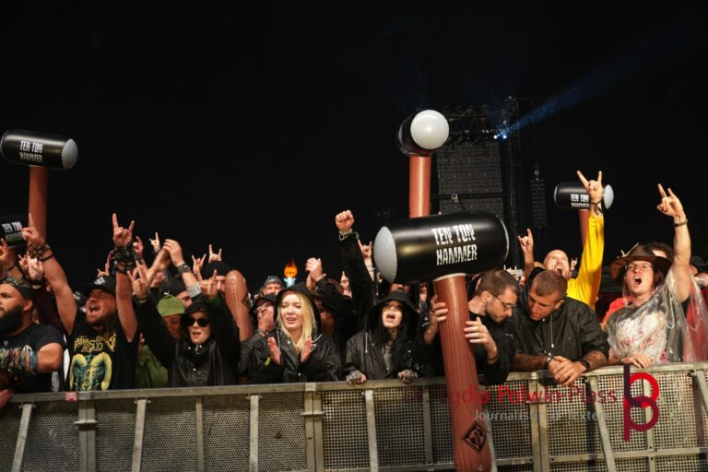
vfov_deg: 38.4
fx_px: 678
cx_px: 354
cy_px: 236
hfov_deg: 55.1
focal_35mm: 34
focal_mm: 23
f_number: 4
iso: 640
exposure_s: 1/40
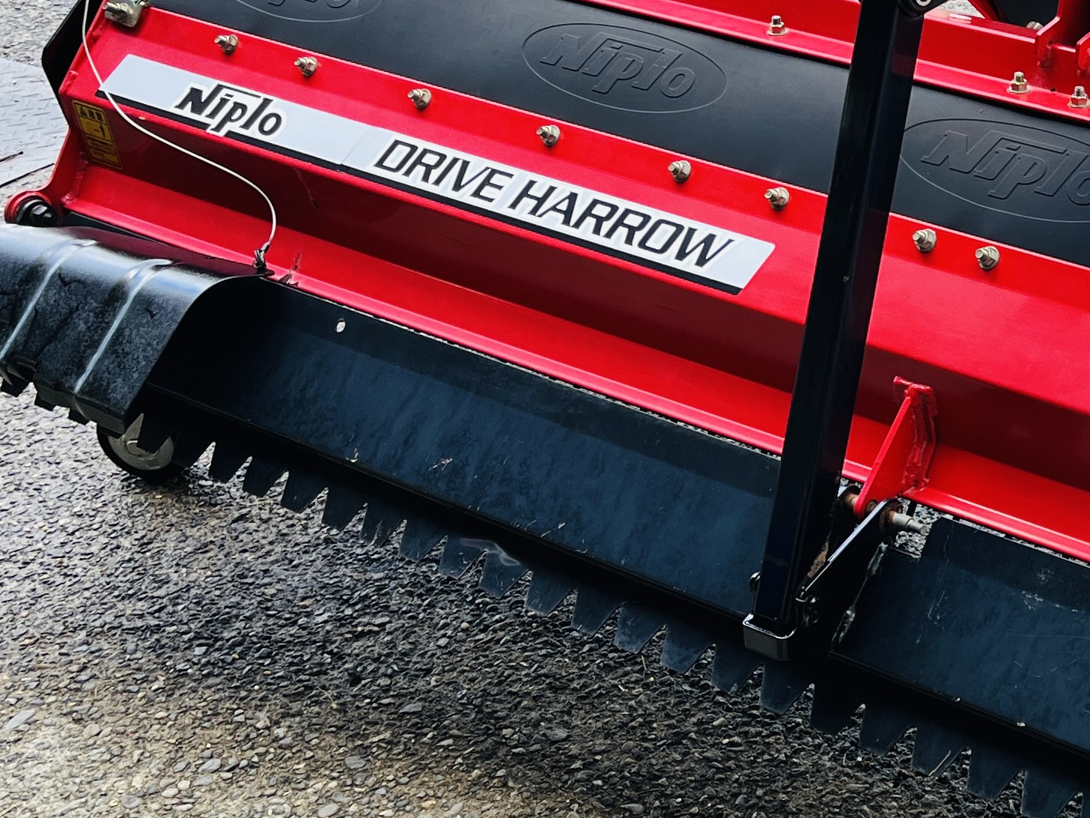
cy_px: 408
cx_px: 1308
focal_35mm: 72
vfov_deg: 20.4
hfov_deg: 24.5
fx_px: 2267
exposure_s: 1/122
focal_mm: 5.1
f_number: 1.6
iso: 40
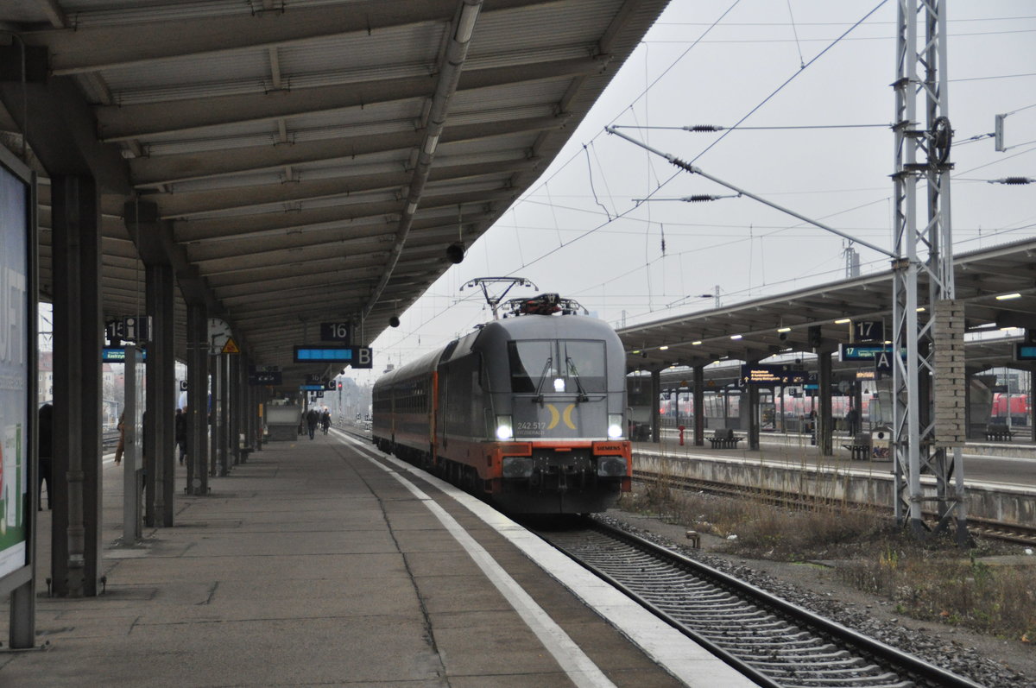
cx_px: 518
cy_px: 344
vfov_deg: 16.2
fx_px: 2414
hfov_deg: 24.2
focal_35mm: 84
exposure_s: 1/320
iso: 1600
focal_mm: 56
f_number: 5
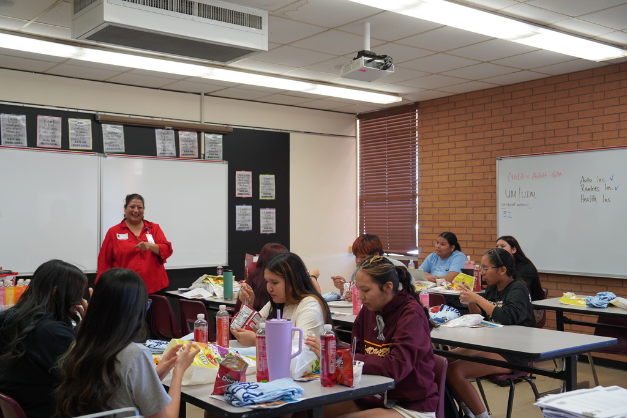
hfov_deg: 48.5
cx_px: 314
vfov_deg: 33.4
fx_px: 697
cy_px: 209
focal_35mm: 40
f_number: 4
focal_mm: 40
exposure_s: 1/160
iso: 1600
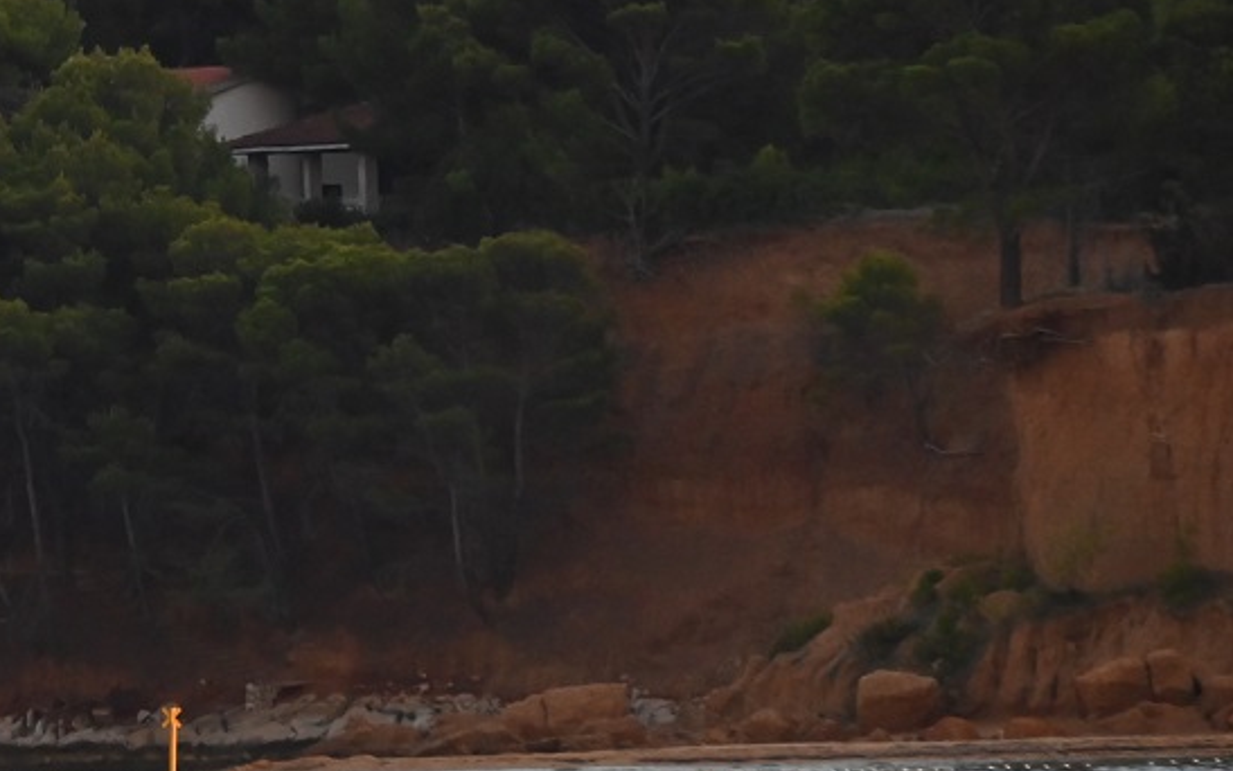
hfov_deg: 2.5
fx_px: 28162
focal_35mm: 838
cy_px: 148
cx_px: -318
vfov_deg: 1.6
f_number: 5.6
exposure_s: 1/500
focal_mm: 300
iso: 2500
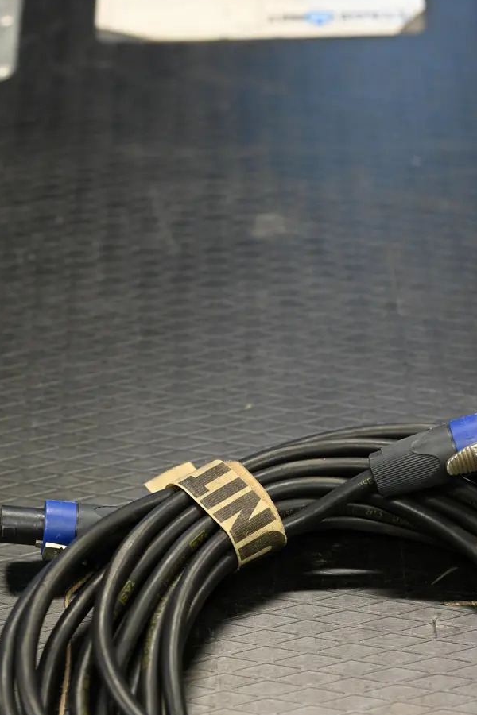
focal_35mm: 90
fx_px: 1789
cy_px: 620
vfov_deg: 22.2
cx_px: 285
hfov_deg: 15.2
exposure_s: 1/125
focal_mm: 50
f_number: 2.8
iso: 2800
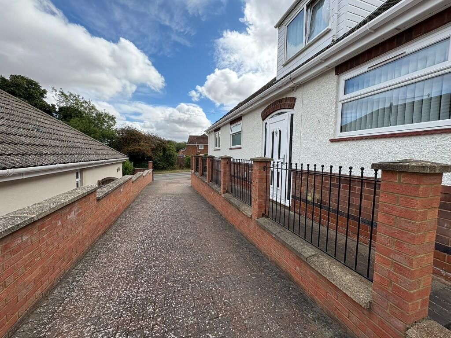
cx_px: 226
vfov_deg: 85.7
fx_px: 182
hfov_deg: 102.1
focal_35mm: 14
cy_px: 169
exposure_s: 1/1477
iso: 64
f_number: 2.2
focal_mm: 2.22
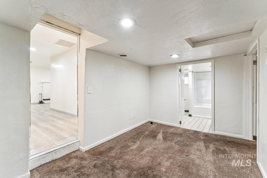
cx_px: 134
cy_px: 89
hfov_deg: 98.2
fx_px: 116
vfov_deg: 75.2
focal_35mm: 16
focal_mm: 15.6
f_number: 13
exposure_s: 1/3.33
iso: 400
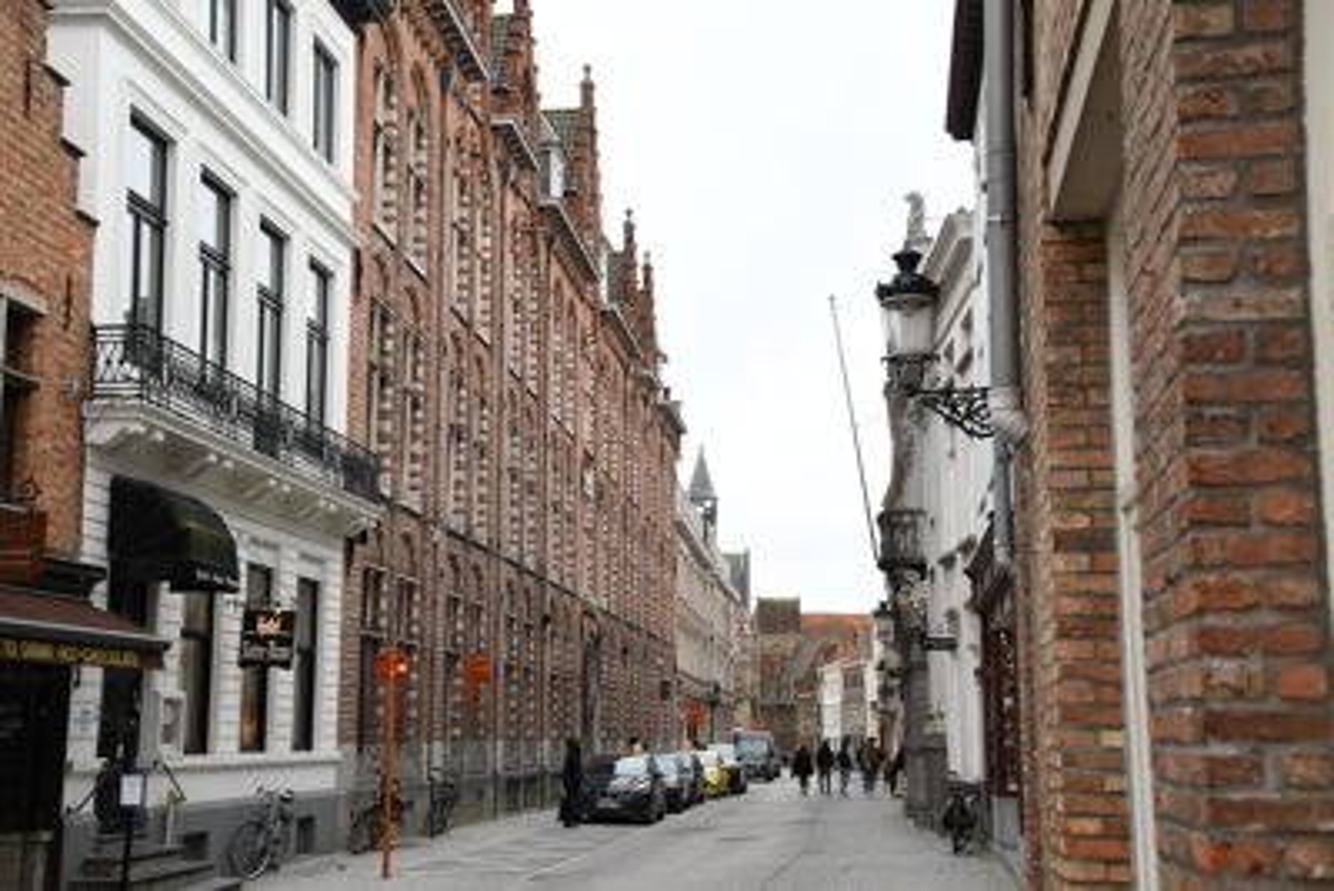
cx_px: 667
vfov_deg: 29.3
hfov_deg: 42.7
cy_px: 446
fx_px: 1705
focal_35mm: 46
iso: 250
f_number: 5
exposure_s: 1/60
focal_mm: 31
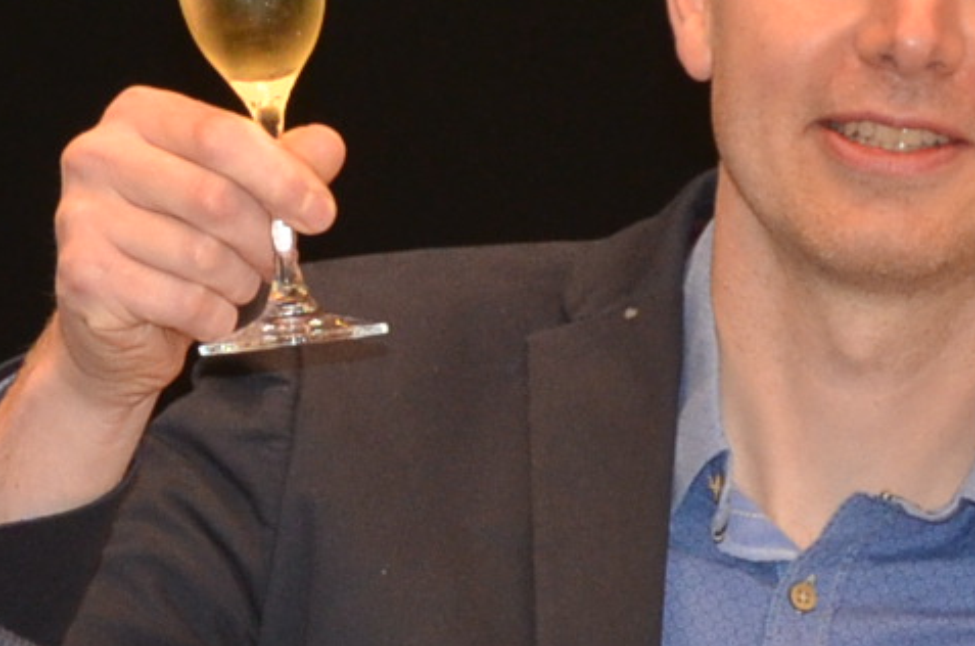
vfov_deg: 2.8
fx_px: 12974
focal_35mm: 480
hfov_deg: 4.3
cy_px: 738
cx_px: 151
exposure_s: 1/60
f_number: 5.3
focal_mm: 62
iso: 800
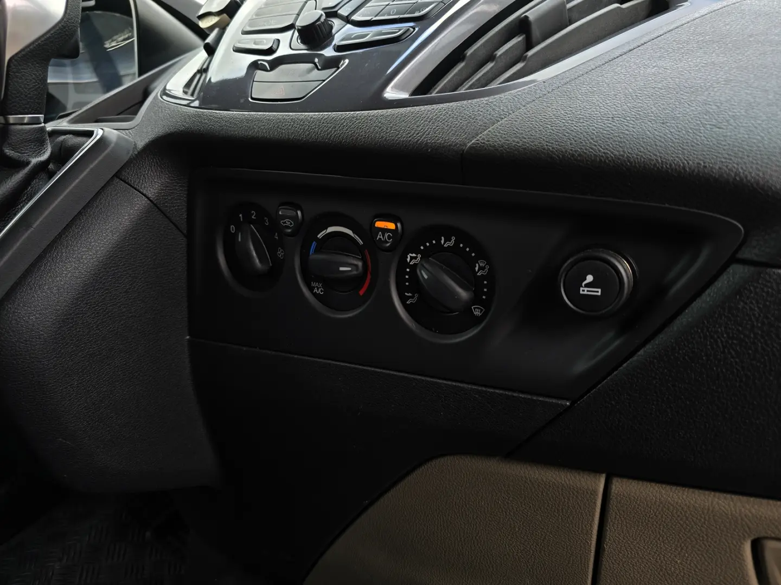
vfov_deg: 58.9
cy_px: 292
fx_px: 519
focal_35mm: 23
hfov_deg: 73.9
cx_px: 390
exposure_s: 1/180
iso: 64
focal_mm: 6.3
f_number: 1.7
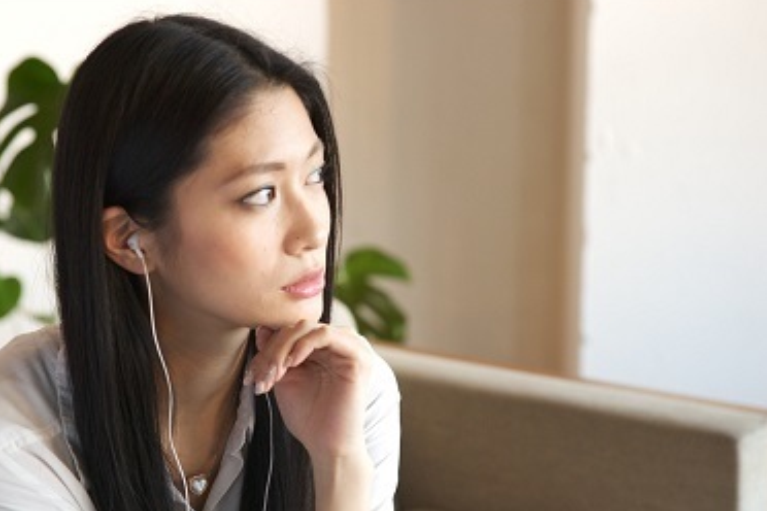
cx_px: 400
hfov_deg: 21.7
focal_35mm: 94
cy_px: 331
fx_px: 2003
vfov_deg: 14.5
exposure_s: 1/80
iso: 320
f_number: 4
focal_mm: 70
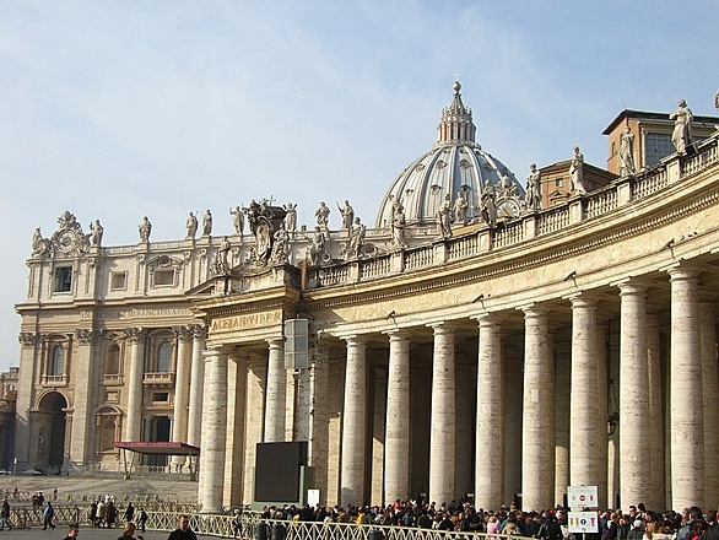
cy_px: 270
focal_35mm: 55
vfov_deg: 26.6
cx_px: 360
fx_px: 1143
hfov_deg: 34.9
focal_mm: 9
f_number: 5.2
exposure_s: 1/400
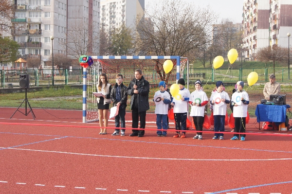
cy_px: 97
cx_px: 146
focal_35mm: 75
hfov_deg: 27.0
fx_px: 608
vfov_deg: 18.2
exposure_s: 1/160
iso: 200
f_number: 13
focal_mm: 50
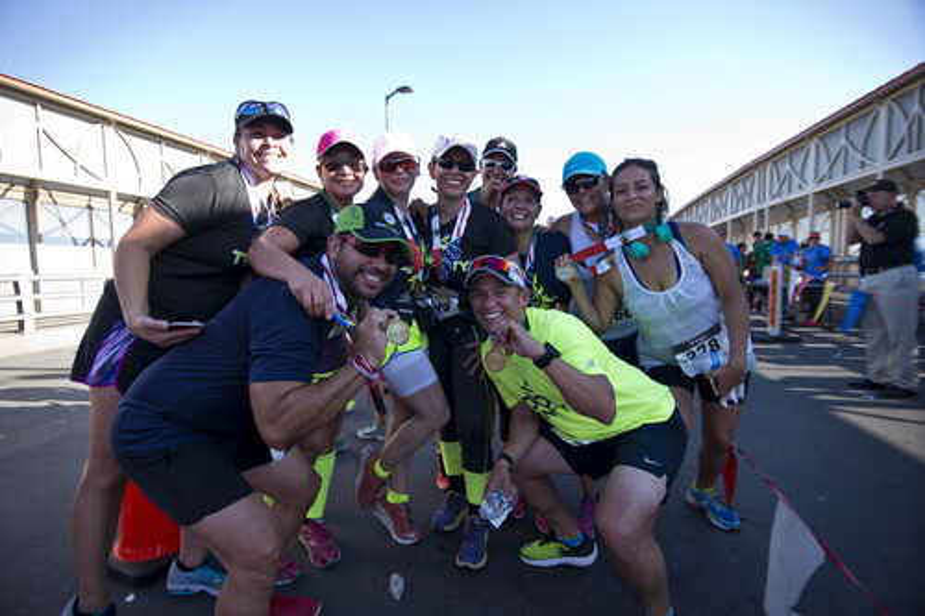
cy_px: 308
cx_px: 462
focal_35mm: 17
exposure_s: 1/160
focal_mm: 17
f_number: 4
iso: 125
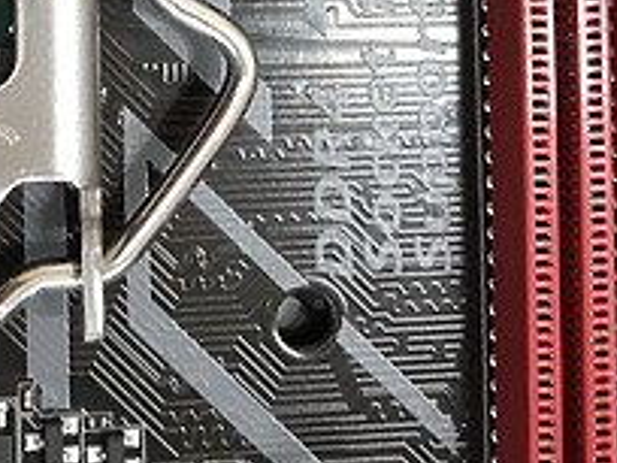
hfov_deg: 19.2
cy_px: -169
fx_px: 1765
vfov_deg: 14.2
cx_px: -21
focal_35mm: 99
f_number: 1.8
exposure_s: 1/20
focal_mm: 3.99
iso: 40
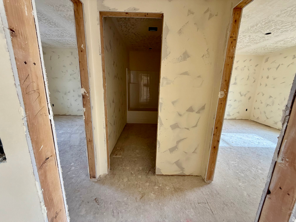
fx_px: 120
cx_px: 148
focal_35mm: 14
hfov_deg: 102.1
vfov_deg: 85.7
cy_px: 111
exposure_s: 1/99
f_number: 2.2
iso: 125
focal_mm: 2.22
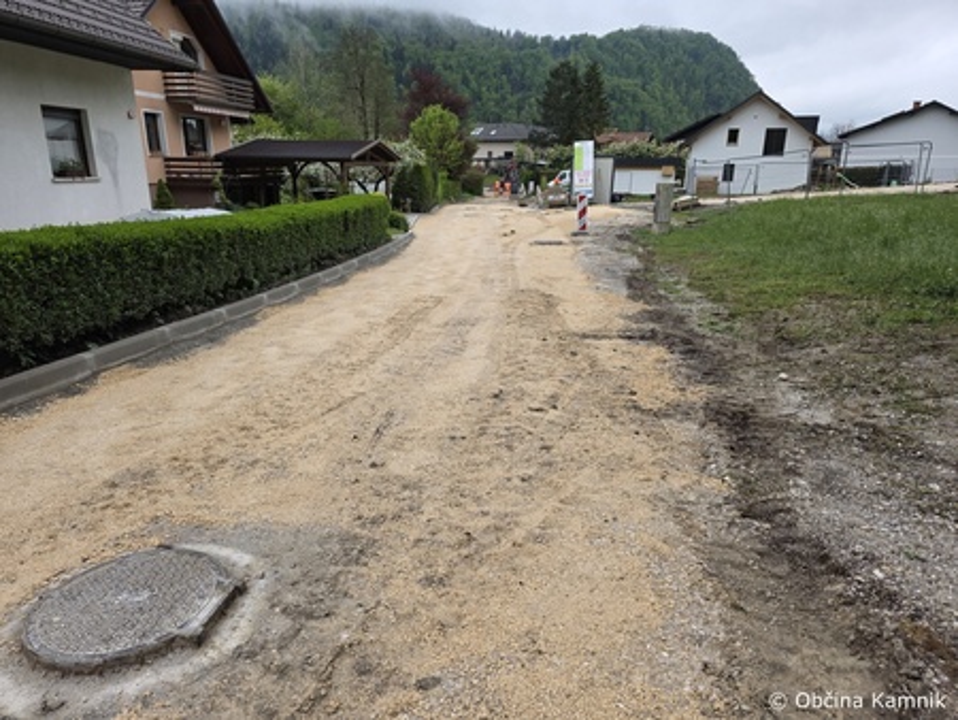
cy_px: 360
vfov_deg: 58.9
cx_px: 479
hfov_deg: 73.9
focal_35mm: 23
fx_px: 637
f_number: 1.7
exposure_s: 1/1546
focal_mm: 6.3
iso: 80
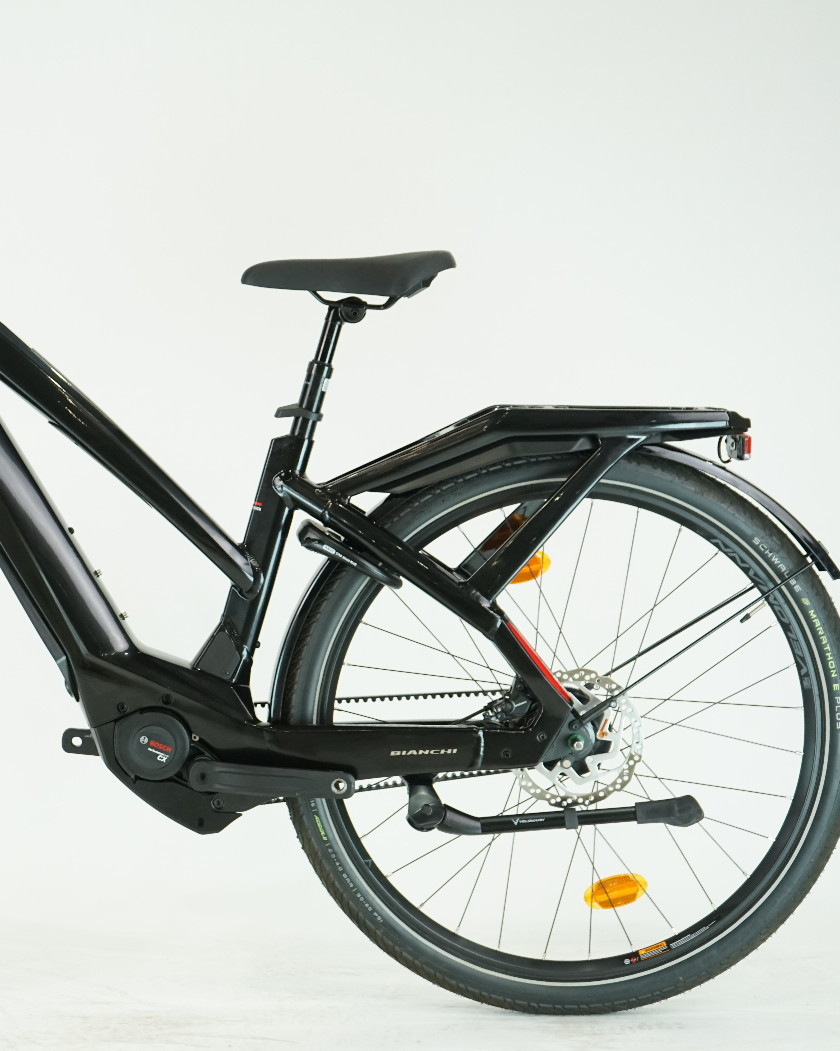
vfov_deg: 24.4
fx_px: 2424
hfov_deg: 19.3
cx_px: 105
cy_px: 528
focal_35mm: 78
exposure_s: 1/200
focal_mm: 55
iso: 1600
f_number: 5.6
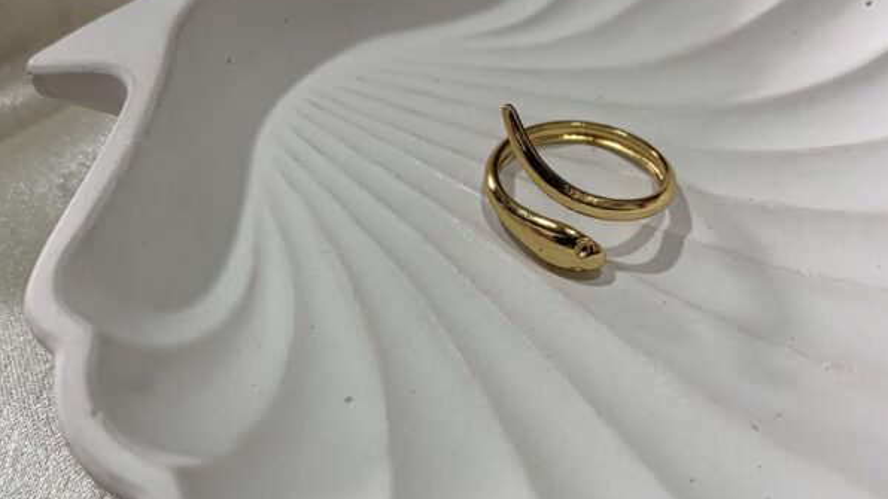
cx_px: 445
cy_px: 217
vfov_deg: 31.1
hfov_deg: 52.8
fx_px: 895
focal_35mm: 38
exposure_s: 1/100
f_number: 1.8
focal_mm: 4.25
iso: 80
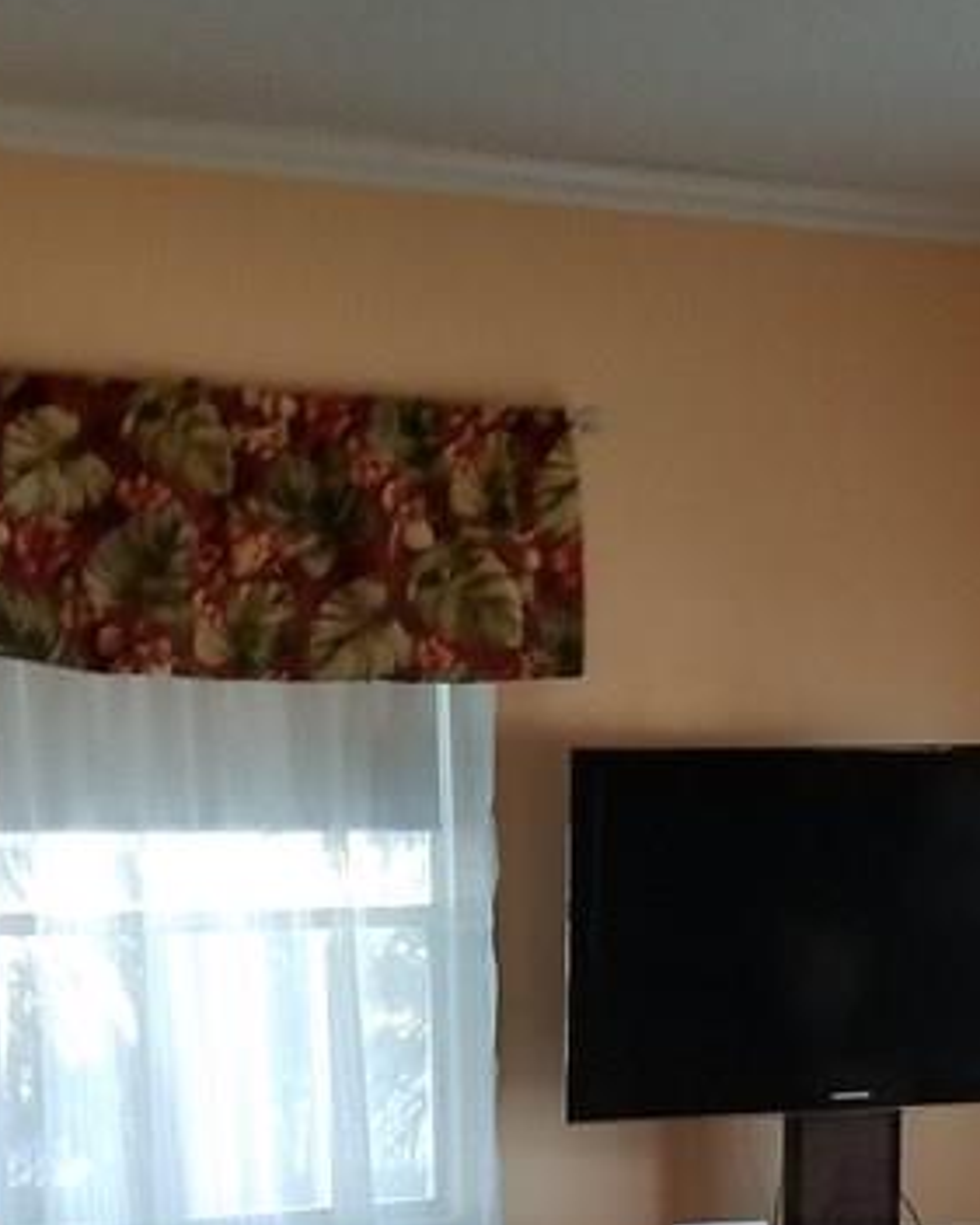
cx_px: 729
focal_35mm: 74
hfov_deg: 20.6
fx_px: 2682
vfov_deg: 24.4
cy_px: 1270
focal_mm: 4.2
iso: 160
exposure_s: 1/30
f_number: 1.7
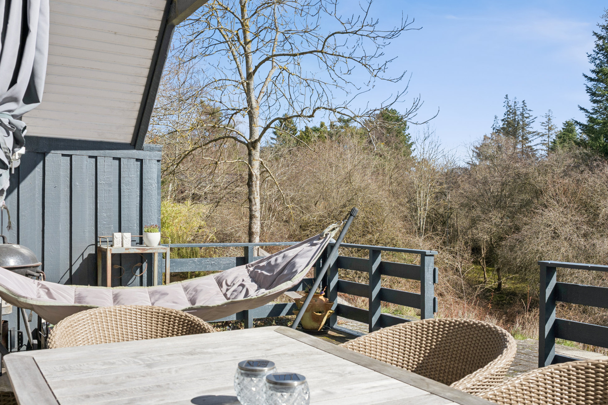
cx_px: 323
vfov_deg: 35.9
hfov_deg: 51.9
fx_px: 625
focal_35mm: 37
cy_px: 206
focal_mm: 24
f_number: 8
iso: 200
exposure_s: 1/500
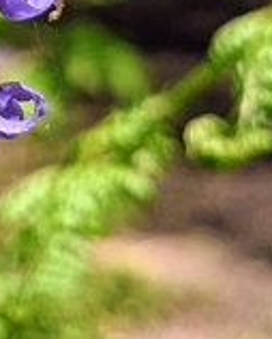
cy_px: -119
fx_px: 1746
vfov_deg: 10.8
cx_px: -311
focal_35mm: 174
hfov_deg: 8.4
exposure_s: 1/838
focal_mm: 4.38
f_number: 1.73
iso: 43
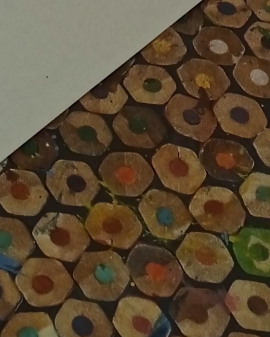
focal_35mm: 169
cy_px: -229
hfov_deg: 9.1
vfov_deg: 10.8
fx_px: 1689
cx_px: 22
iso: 111
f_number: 2.2
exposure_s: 1/160
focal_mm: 3.43
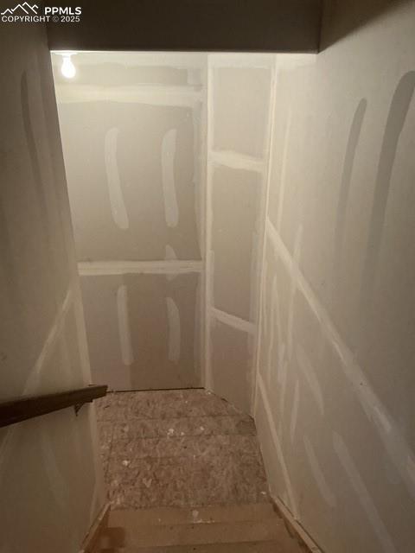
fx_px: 464
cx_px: 208
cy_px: 276
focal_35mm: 29
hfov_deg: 48.2
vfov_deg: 61.7
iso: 200
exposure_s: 1/50
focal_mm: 3
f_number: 1.8
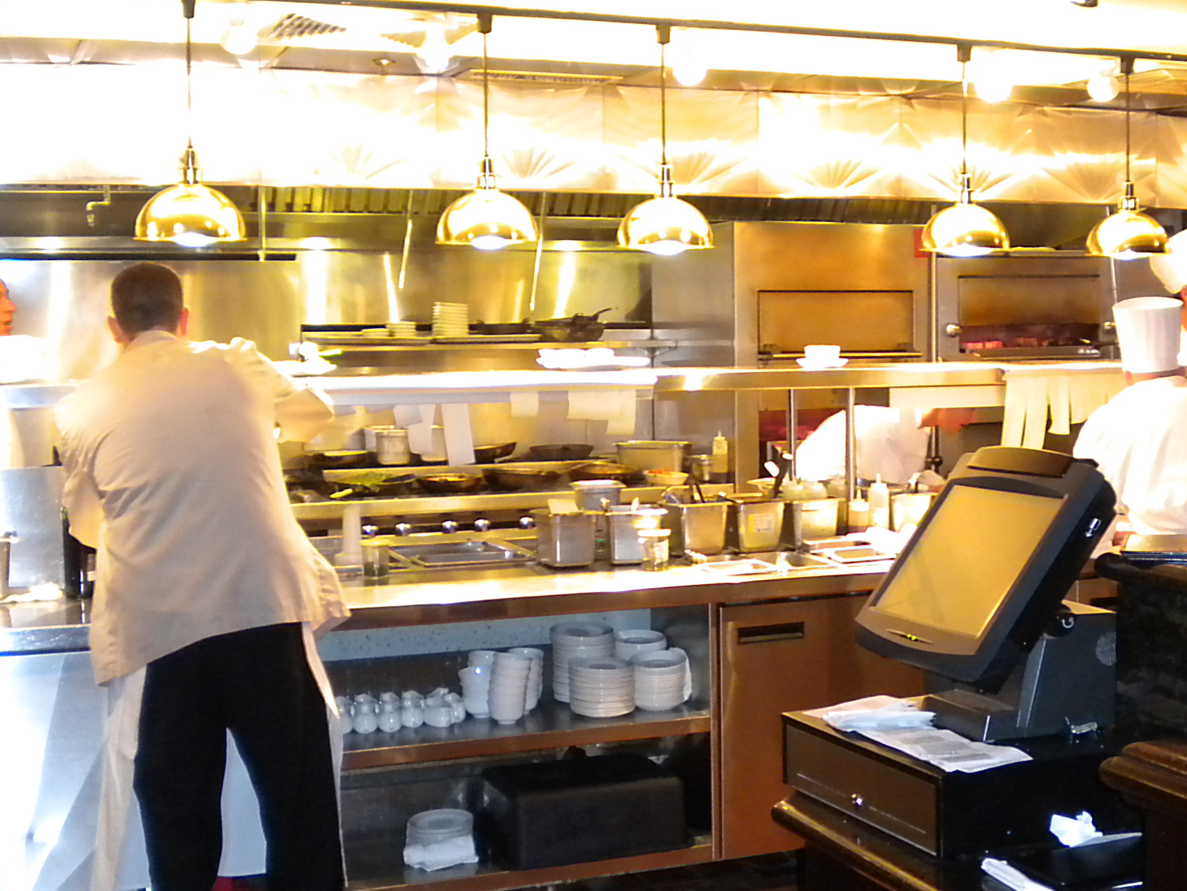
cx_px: 768
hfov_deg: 37.9
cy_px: 421
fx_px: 1715
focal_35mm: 50
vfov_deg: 29.1
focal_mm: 6.3
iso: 400
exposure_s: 1/14.2
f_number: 3.1
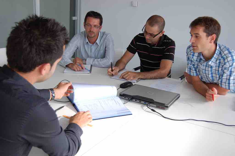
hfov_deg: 49.6
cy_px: 78
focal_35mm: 39
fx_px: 254
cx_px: 118
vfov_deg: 34.2
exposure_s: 1/40
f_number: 4.2
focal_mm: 26
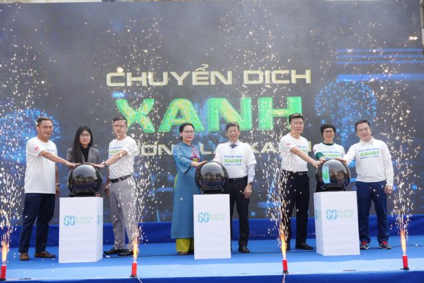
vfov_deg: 31.3
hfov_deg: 45.6
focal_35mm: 43
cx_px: 212
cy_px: 142
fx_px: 504
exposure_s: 1/500
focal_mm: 42.8
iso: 250
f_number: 4.5
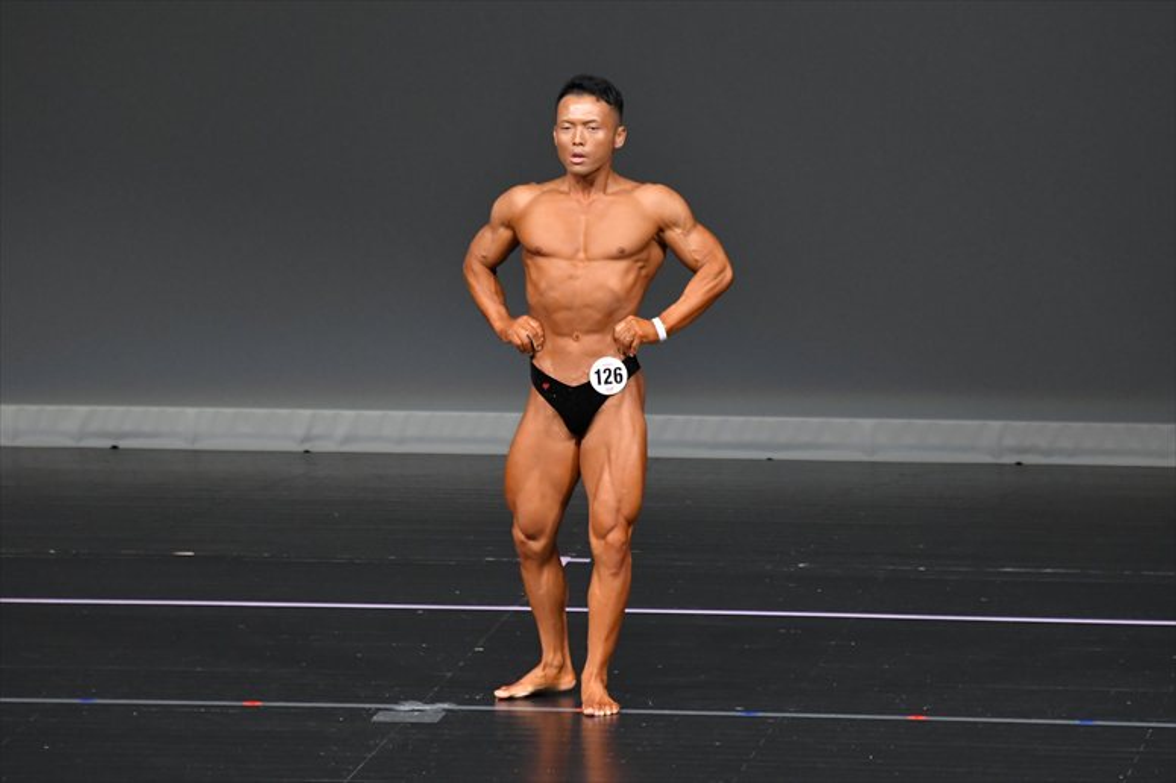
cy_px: 392
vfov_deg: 4.0
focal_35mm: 345
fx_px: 11265
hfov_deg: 6.0
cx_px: 588
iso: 4000
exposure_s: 1/400
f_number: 5.6
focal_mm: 230
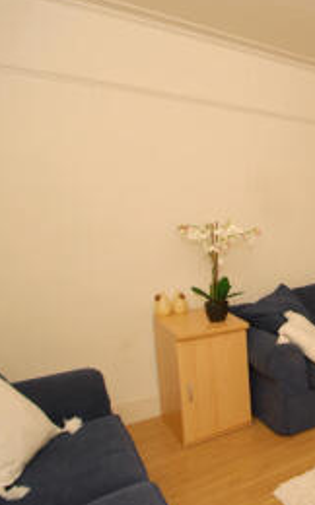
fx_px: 385
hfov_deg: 34.0
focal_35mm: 28
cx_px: 395
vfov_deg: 66.5
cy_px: 267
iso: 200
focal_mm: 10
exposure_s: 1/60
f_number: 6.7
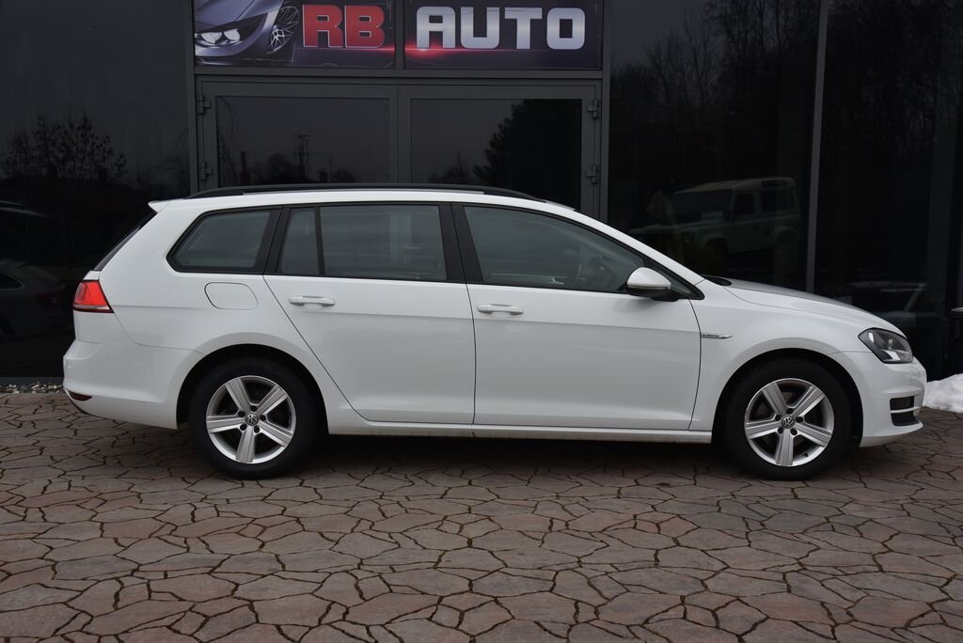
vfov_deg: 35.1
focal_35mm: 38
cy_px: 322
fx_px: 1017
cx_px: 482
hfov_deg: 50.7
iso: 500
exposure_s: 1/320
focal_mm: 38
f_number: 9
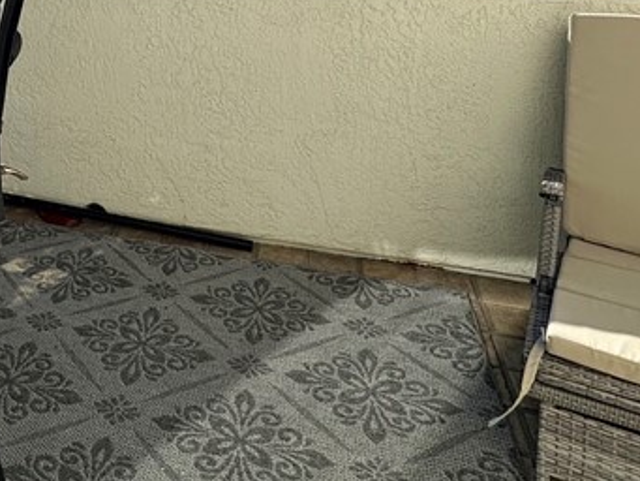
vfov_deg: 30.6
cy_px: -53
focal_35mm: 42
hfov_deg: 39.0
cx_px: -17
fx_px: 777
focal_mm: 2.22
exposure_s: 1/5051
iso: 50
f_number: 2.2
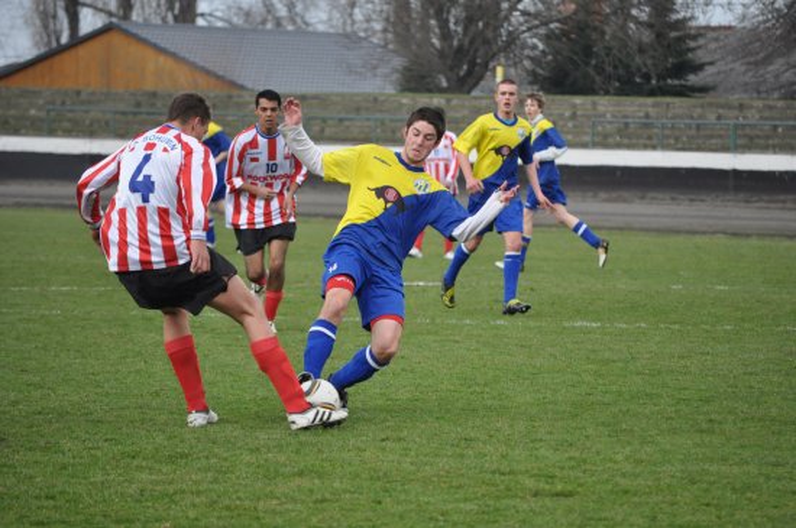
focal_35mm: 248
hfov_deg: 8.3
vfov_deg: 5.5
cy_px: 264
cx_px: 398
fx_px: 5464
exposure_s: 1/800
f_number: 5.3
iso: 800
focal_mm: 165
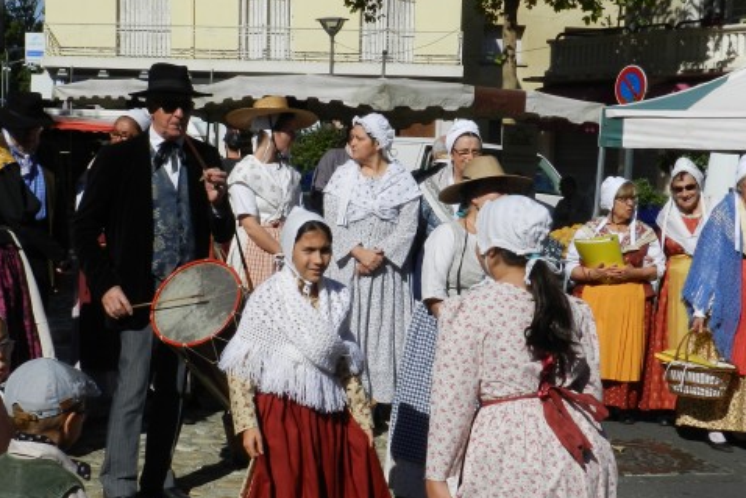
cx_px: 321
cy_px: 334
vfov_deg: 21.2
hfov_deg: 31.4
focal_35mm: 64
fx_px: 1327
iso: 160
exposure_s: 1/1000
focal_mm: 8.1
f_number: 6.3
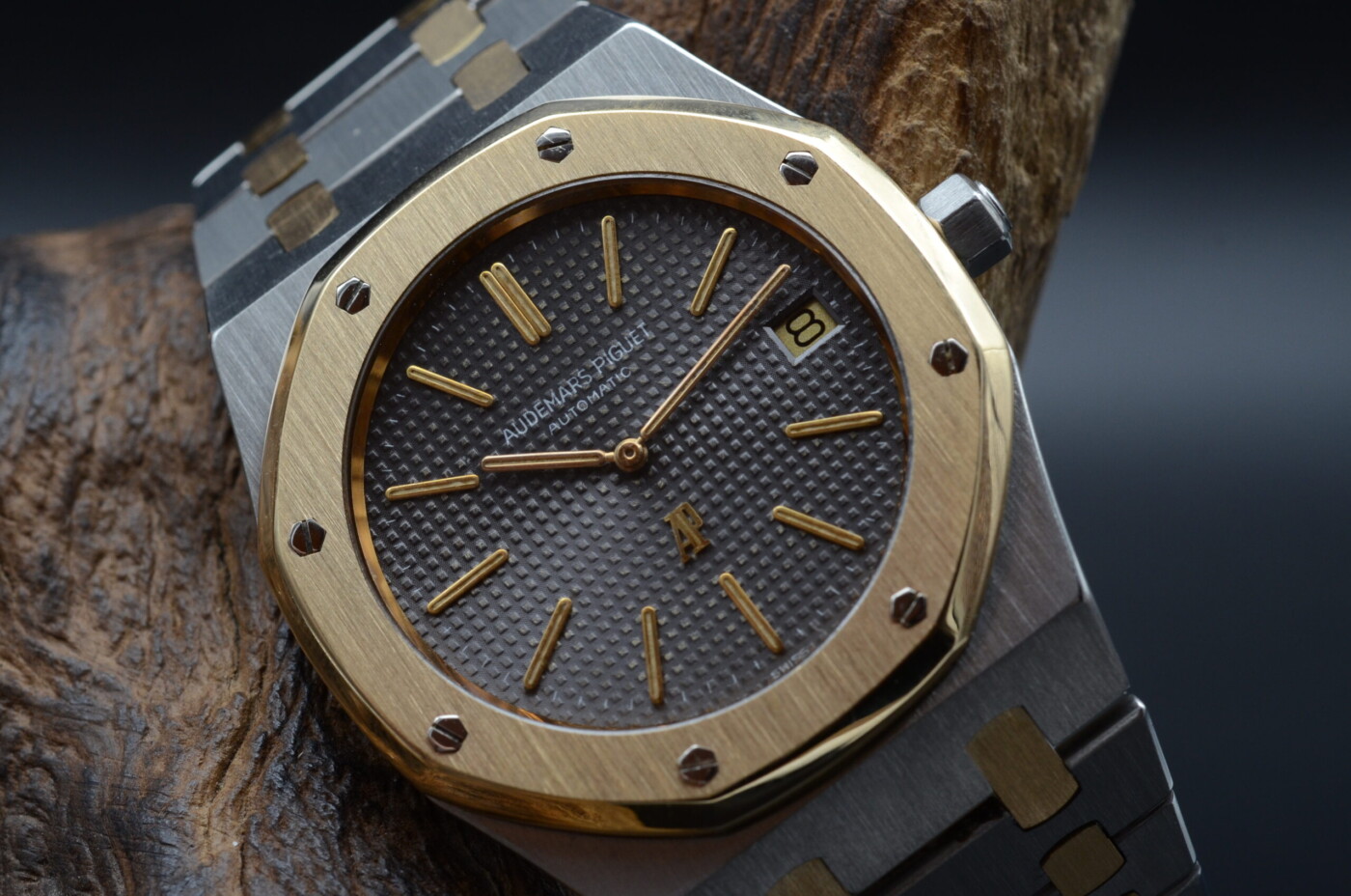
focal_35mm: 90
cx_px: 676
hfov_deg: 22.7
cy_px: 448
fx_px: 3371
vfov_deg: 15.1
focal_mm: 60
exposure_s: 1/40
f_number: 11
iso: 500
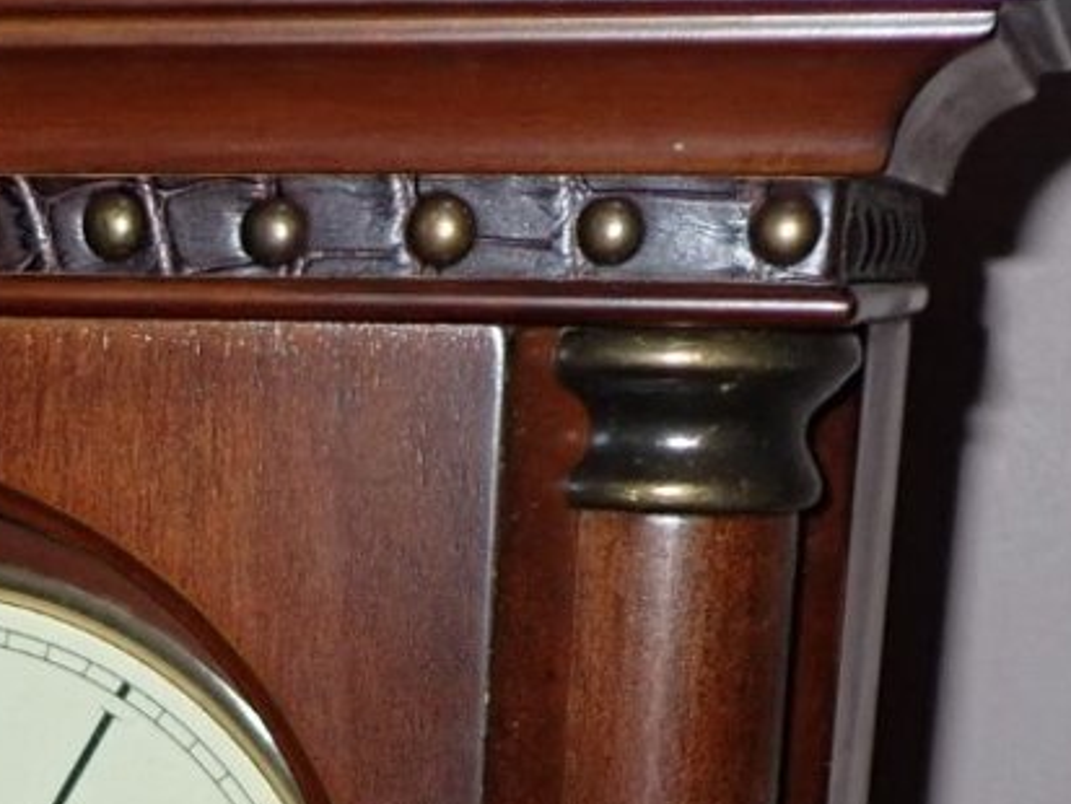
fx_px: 3404
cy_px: 1298
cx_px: -110
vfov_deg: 12.6
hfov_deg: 17.3
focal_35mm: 110
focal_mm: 5.4
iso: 250
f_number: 6.3
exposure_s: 1/30
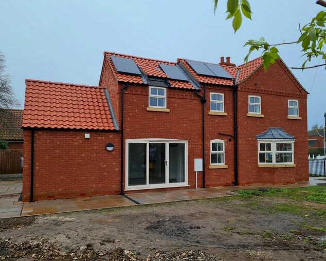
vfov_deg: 51.6
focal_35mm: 28
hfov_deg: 62.1
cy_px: 134
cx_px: 172
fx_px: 270
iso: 50
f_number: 1.8
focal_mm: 5.4
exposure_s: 1/263
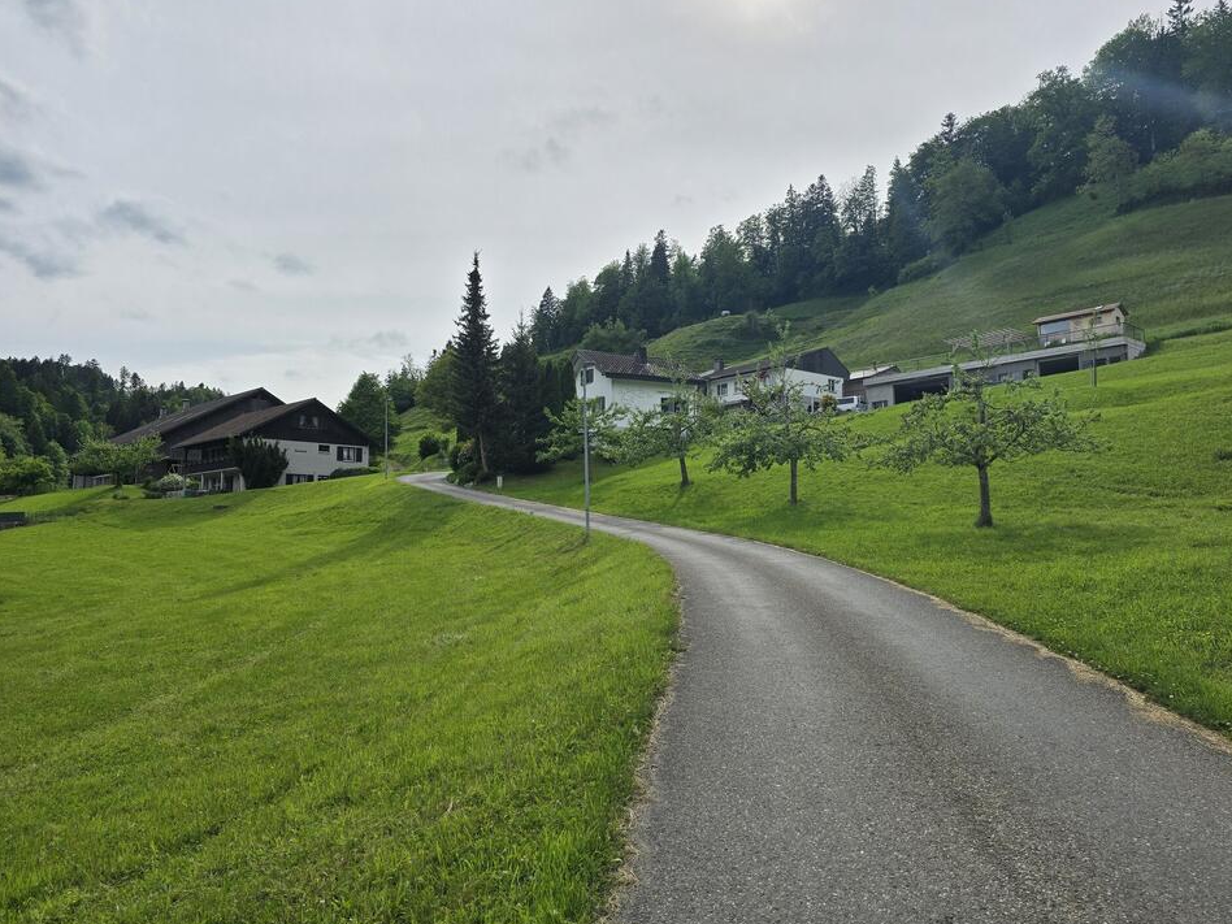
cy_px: 446
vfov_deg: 54.9
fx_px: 890
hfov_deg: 69.4
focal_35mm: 25
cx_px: 643
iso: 12
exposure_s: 1/1854
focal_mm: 6.3
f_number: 1.7
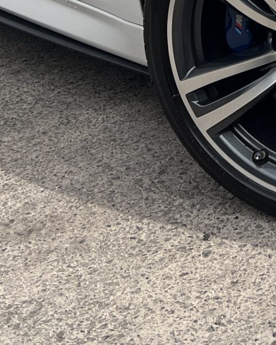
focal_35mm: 107
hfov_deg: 13.8
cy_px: -188
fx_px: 1092
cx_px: 375
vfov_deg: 16.2
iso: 50
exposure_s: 1/5882
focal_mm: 5.7
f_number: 1.5
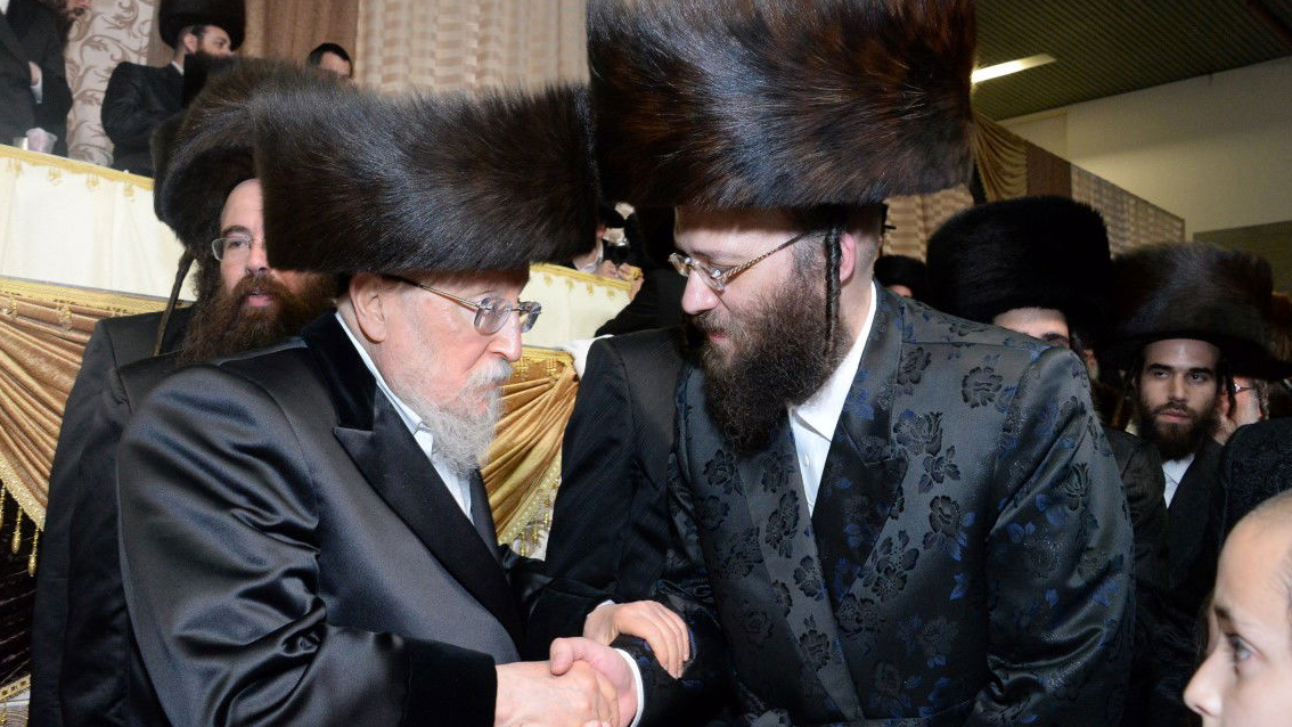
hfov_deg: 58.0
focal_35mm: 34
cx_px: 648
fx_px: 1165
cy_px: 387
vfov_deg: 34.6
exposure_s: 1/100
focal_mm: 32
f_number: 10
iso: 5000
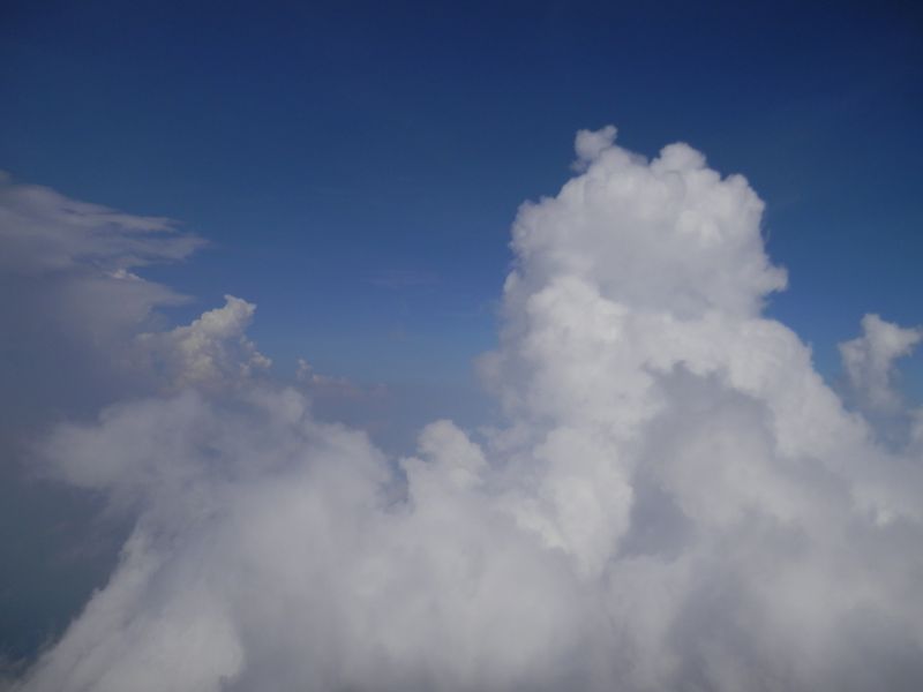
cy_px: 346
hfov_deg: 69.4
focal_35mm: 25
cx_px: 462
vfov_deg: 54.9
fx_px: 667
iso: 80
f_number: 8.7
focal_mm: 4.5
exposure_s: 1/800
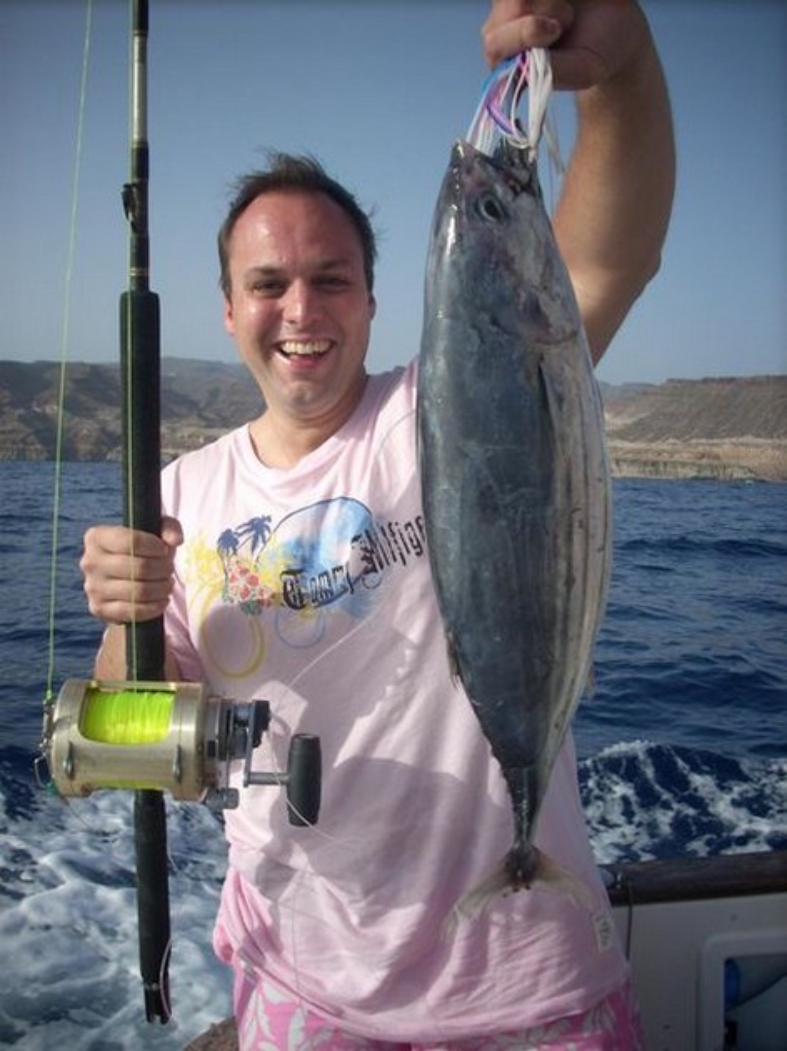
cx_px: 394
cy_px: 526
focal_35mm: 37
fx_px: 1122
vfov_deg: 50.2
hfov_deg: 38.6
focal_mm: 6.2
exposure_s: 1/297
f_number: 5.6
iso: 64
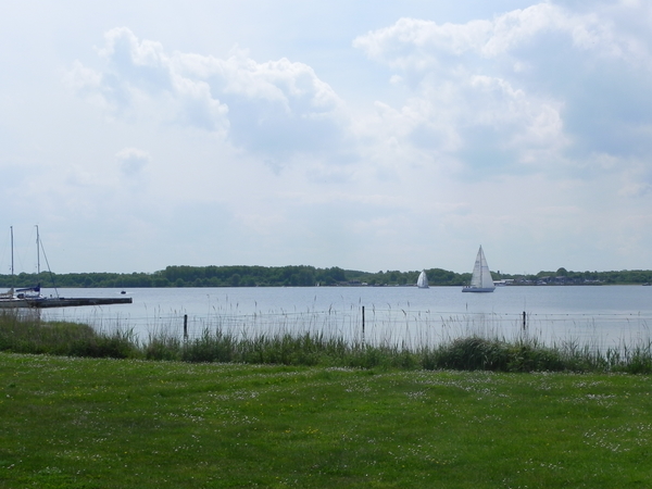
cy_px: 244
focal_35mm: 58
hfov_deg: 33.2
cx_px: 326
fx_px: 1092
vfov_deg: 25.2
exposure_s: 1/670
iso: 160
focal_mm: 10.3
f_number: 8
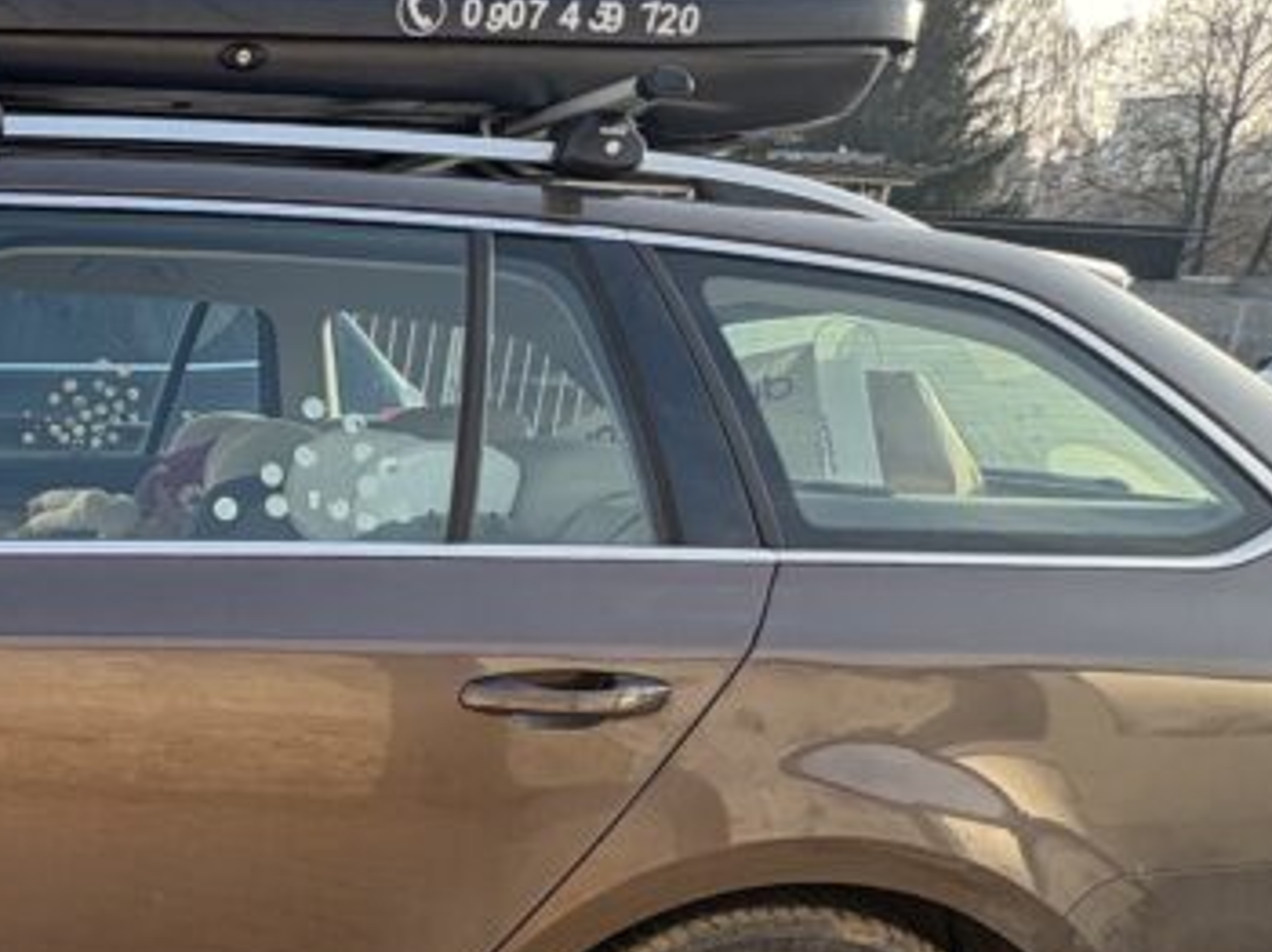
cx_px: -214
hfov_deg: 36.5
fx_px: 1506
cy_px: 712
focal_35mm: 41
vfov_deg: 34.4
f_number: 2.2
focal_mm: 2.22
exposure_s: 1/227
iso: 40
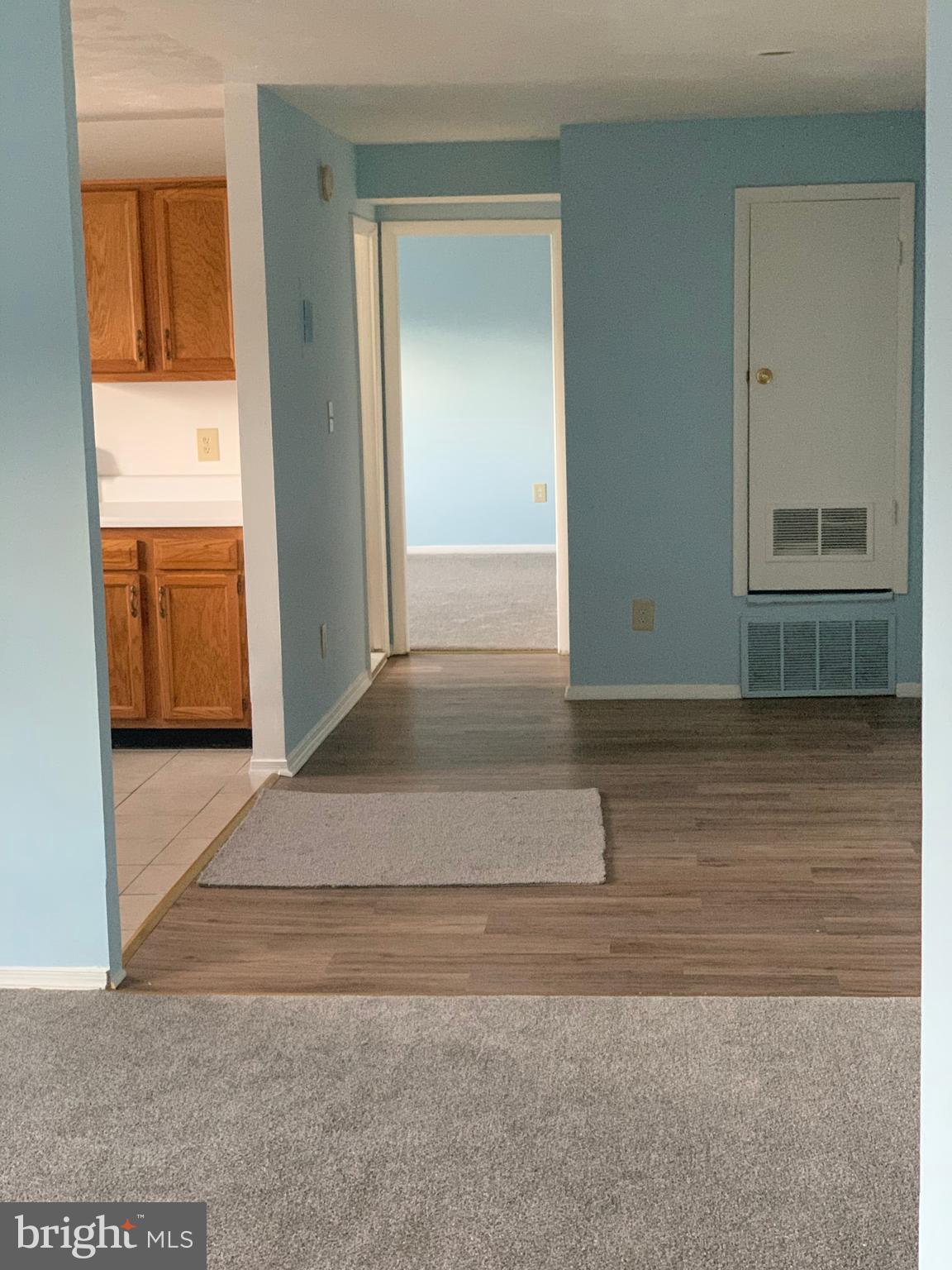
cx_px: 476
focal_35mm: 52
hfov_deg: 28.0
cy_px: 635
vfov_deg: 36.8
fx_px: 1907
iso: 320
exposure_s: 1/60
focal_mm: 6
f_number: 2.4
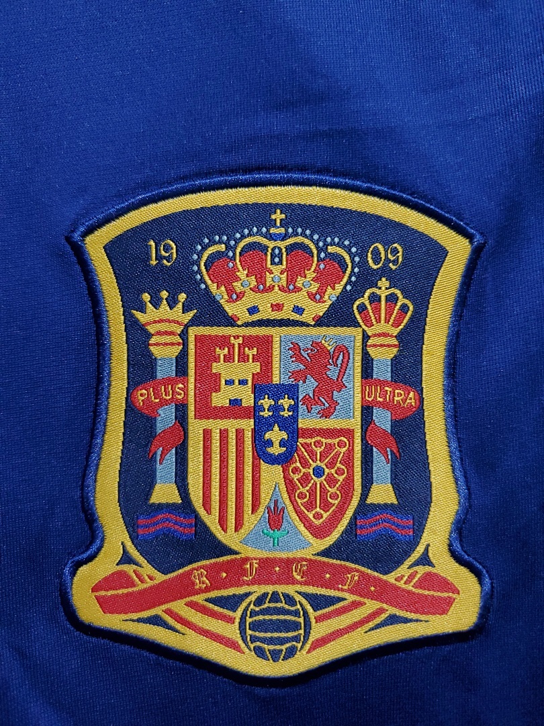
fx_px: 545
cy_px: 363
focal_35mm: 26
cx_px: 272
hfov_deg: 53.1
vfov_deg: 67.3
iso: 250
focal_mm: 4.3
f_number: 1.5
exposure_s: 1/30
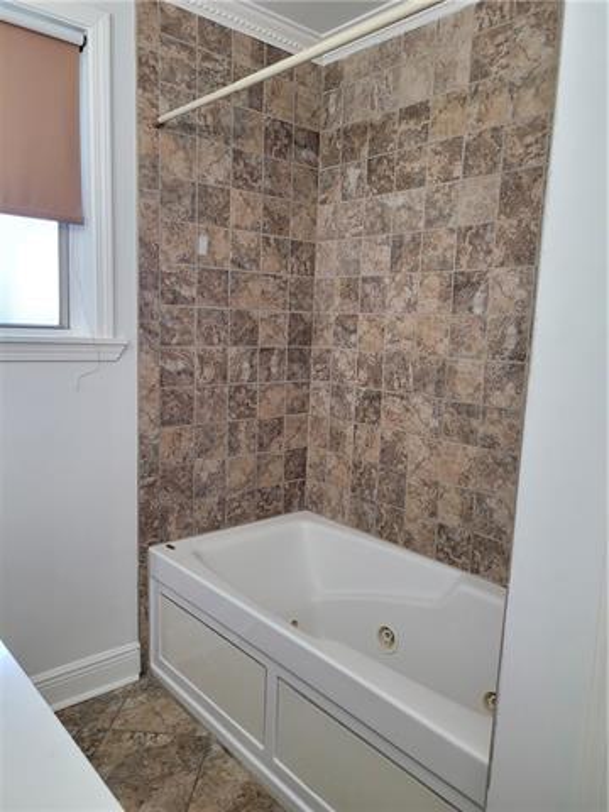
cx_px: 304
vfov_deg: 67.3
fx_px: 610
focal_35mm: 26
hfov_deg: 53.1
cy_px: 406
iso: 200
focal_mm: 5.4
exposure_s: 1/60
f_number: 1.8
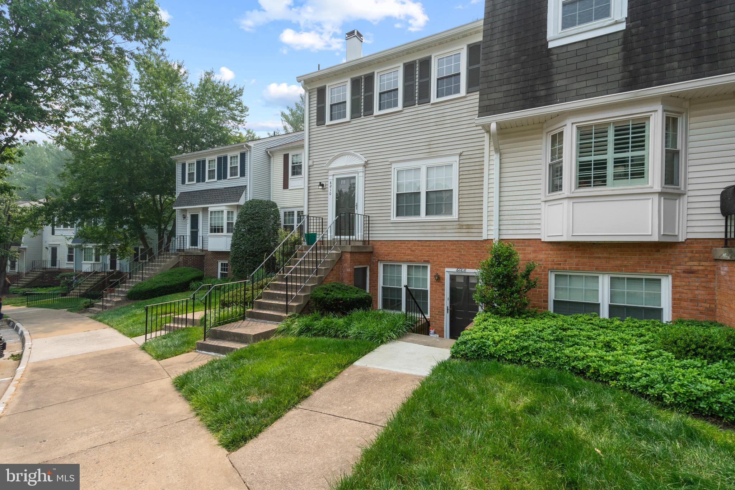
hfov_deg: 96.7
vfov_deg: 73.7
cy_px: 245
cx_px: 368
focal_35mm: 16
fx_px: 327
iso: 640
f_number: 9
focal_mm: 16
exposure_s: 1/1000
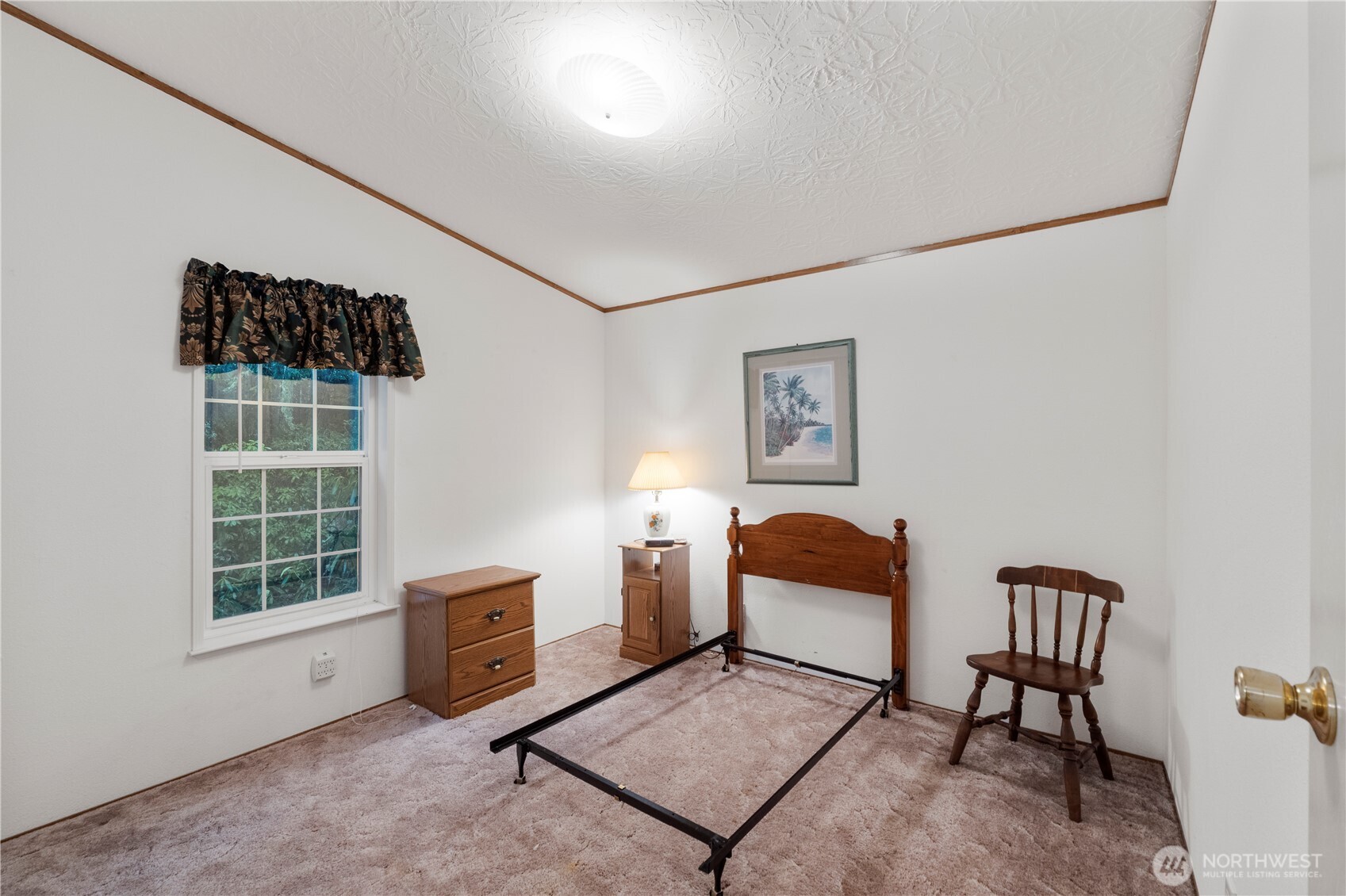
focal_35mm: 15
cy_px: 448
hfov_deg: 100.4
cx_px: 673
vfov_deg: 77.3
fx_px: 561
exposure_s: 1/1.67
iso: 400
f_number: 8
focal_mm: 10
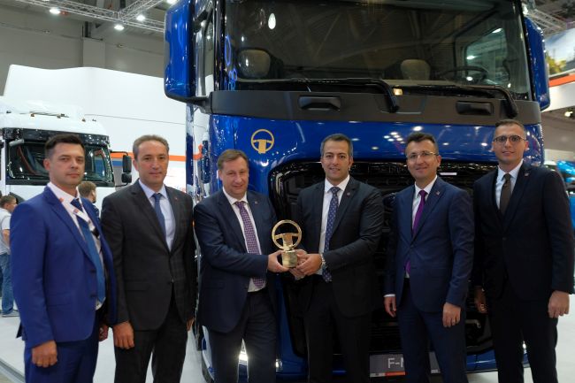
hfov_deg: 54.4
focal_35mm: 35
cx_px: 288
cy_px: 192
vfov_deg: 37.8
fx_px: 559
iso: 400
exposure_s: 1/80
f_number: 3.2
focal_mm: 23
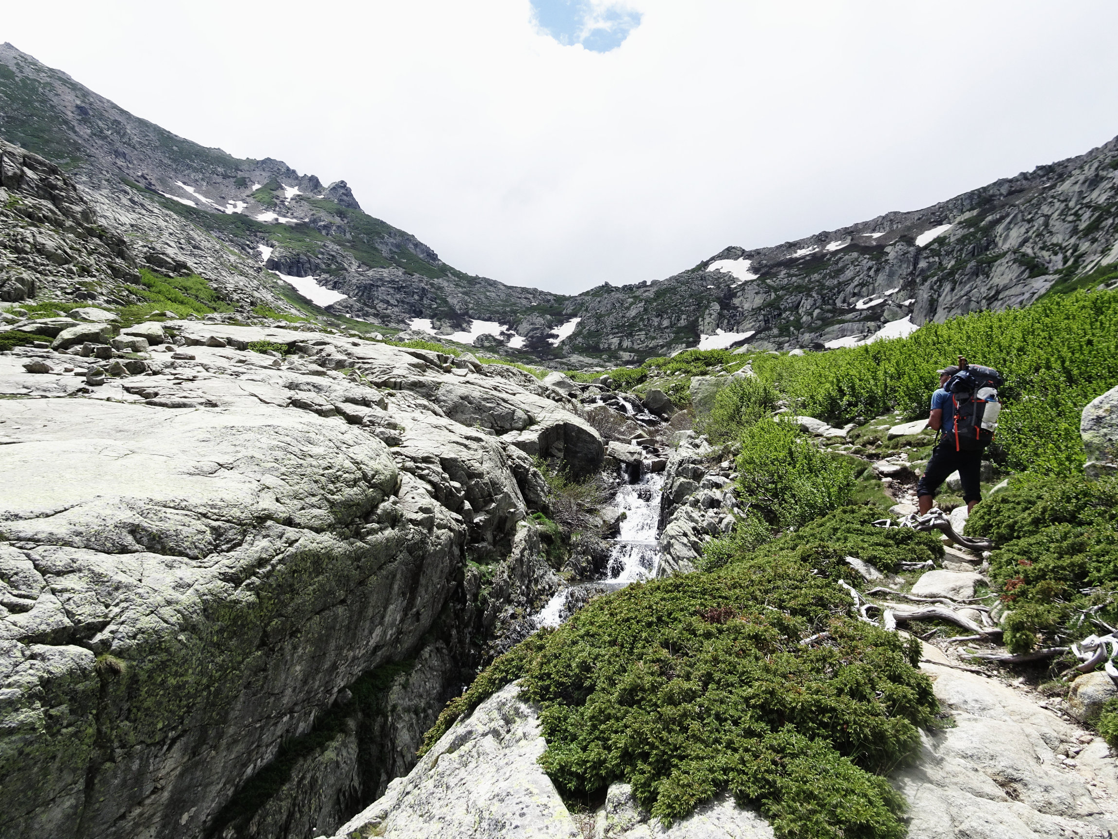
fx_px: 807
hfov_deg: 69.4
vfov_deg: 54.9
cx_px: 575
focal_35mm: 25
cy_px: 420
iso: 80
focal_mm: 4.1
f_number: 3.5
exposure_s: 1/1000
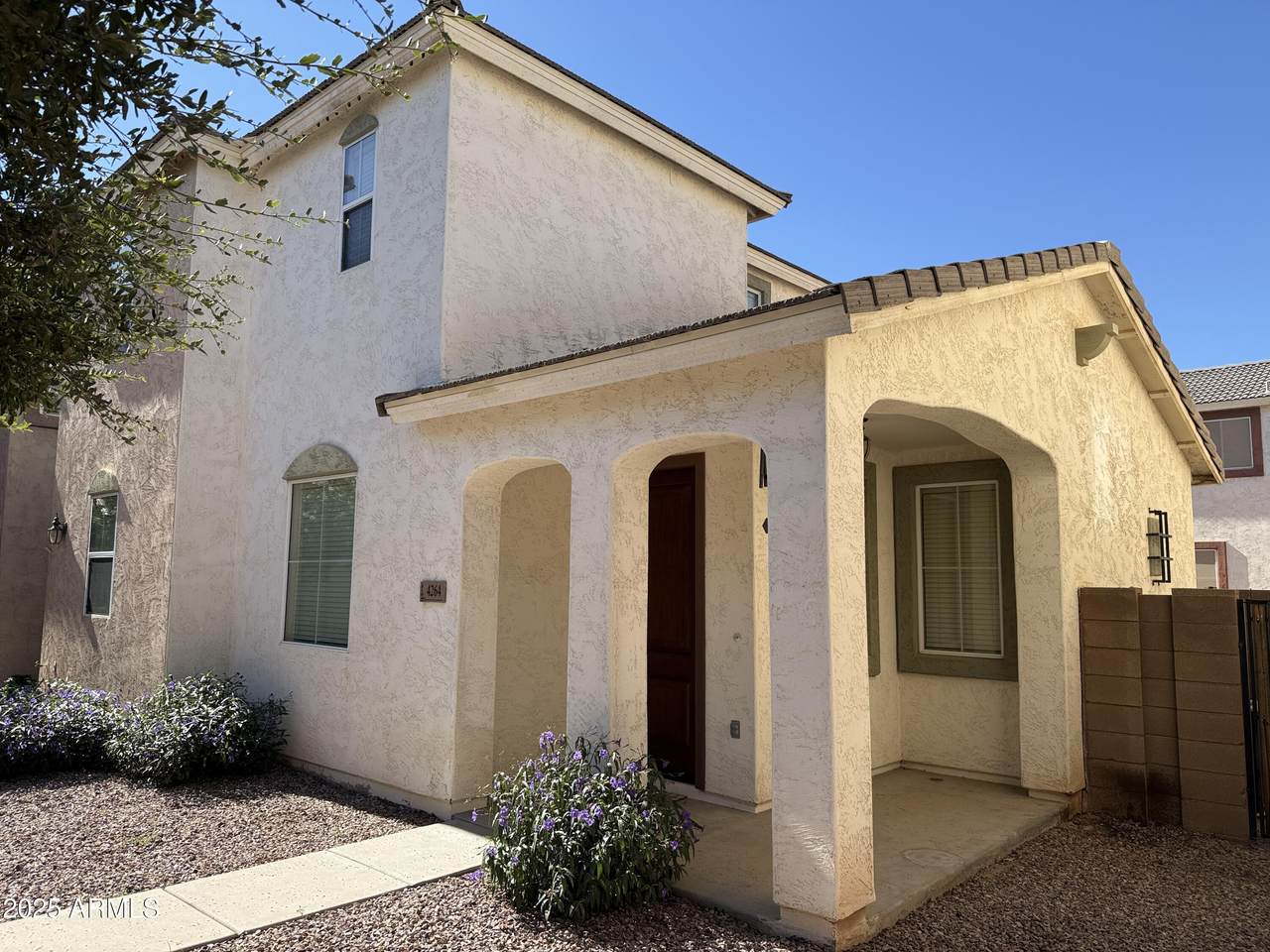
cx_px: 635
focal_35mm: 24
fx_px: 881
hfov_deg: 71.6
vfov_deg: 56.8
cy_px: 476
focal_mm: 6.76
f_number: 1.78
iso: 80
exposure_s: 1/3279
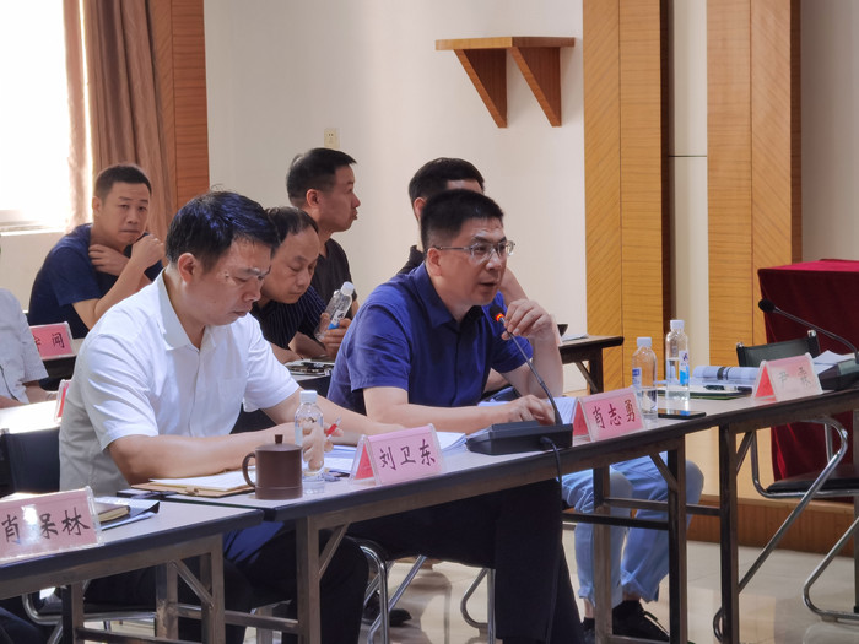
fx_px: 2531
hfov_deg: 19.3
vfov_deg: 14.5
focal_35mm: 102
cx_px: 430
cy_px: 322
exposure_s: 1/50
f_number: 1.9
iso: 64
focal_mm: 6.71
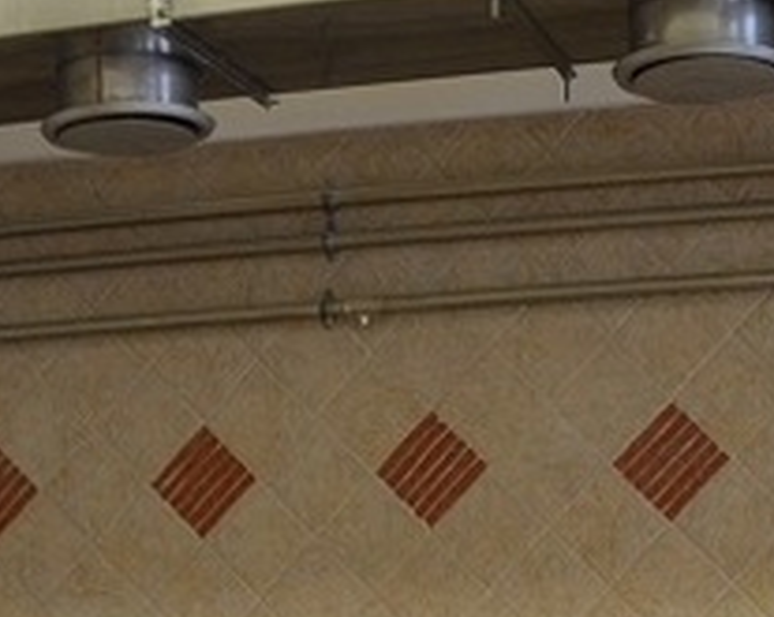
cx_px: 335
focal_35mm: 117
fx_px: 2676
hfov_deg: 16.4
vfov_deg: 12.1
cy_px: 1096
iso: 640
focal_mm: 18
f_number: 4
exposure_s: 1/60
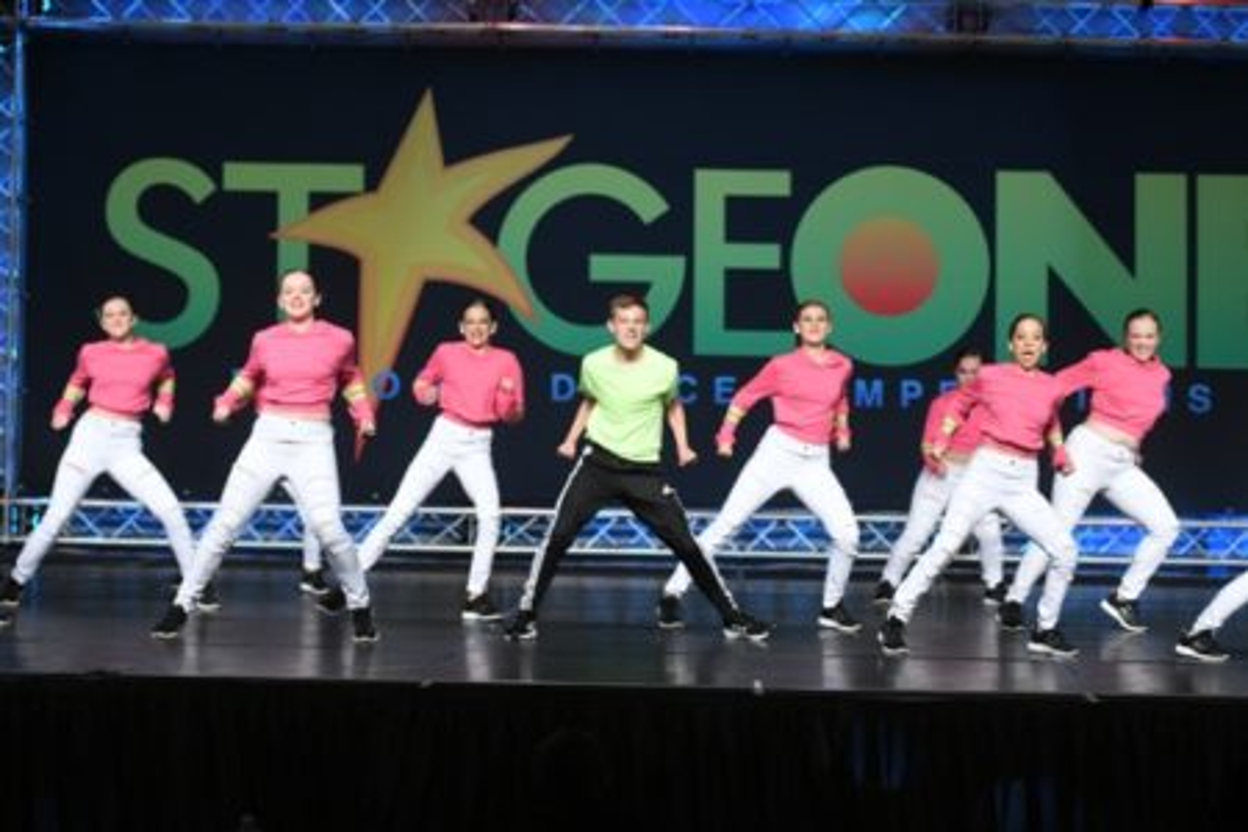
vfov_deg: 11.4
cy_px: 416
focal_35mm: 120
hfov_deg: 17.1
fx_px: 4160
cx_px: 624
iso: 2000
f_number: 3.5
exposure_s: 1/800
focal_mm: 80
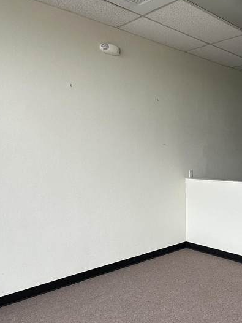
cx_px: 199
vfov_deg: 53.9
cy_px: 169
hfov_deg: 39.9
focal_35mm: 34
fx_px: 317
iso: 50
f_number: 2.2
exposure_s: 1/99
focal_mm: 2.22
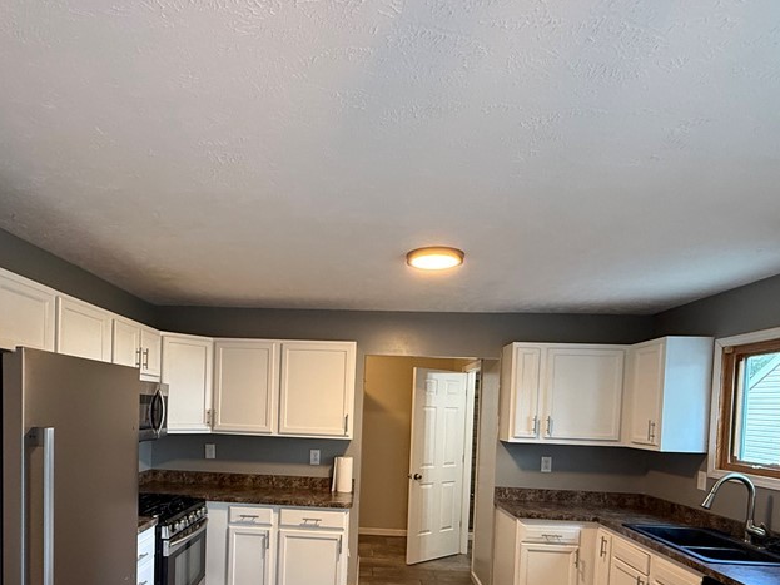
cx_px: 329
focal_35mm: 23
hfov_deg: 73.5
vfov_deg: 56.4
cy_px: 428
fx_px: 518
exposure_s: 1/60
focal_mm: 2.22
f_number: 2.2
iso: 400
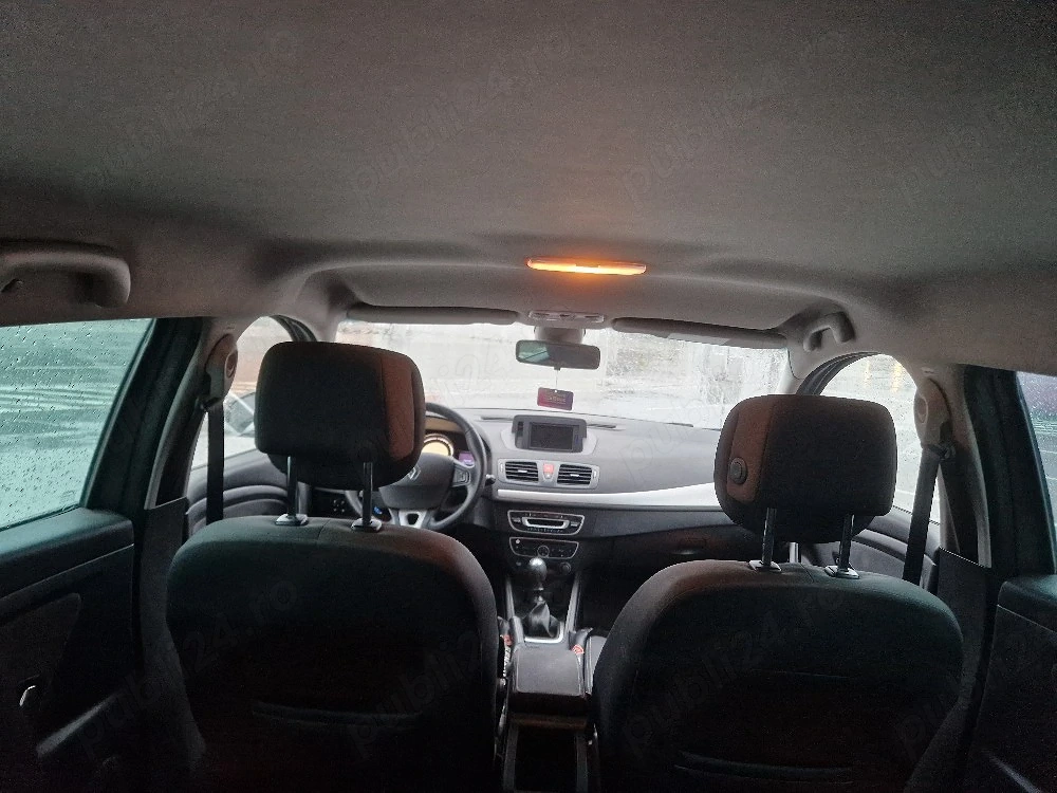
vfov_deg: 58.9
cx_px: 528
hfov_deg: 73.9
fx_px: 702
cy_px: 396
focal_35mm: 23
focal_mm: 5.4
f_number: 1.8
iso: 640
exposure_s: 1/100
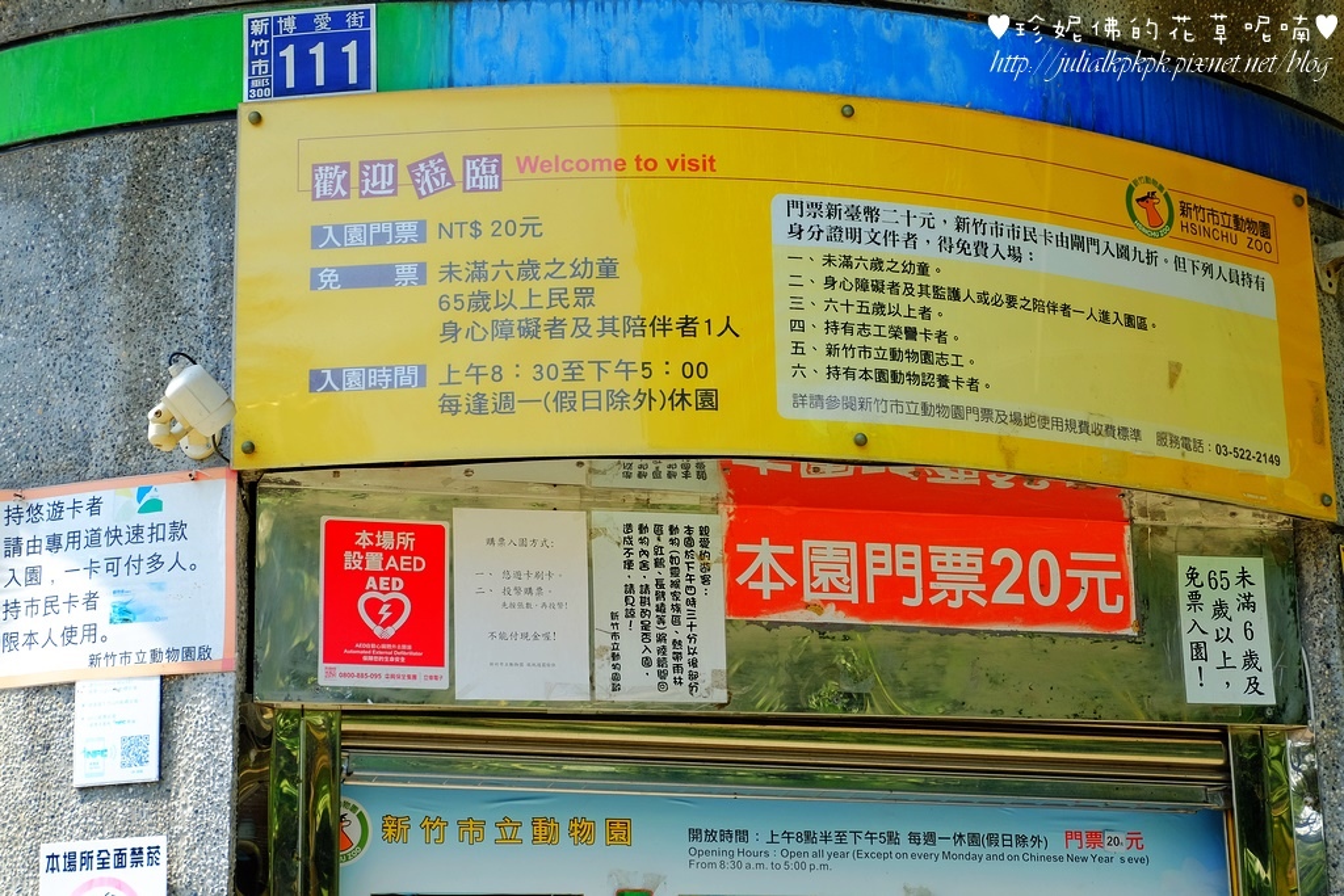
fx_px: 2800
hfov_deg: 27.0
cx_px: 672
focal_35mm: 75
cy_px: 448
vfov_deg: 18.2
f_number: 5.6
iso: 200
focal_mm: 50
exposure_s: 1/250
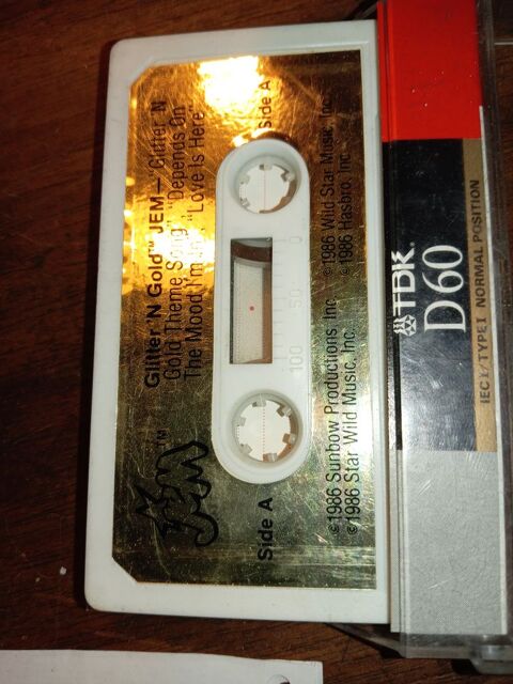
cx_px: 256
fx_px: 534
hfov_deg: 51.4
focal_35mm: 27
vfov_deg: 65.3
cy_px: 342
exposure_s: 1/25
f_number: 1.8
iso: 228
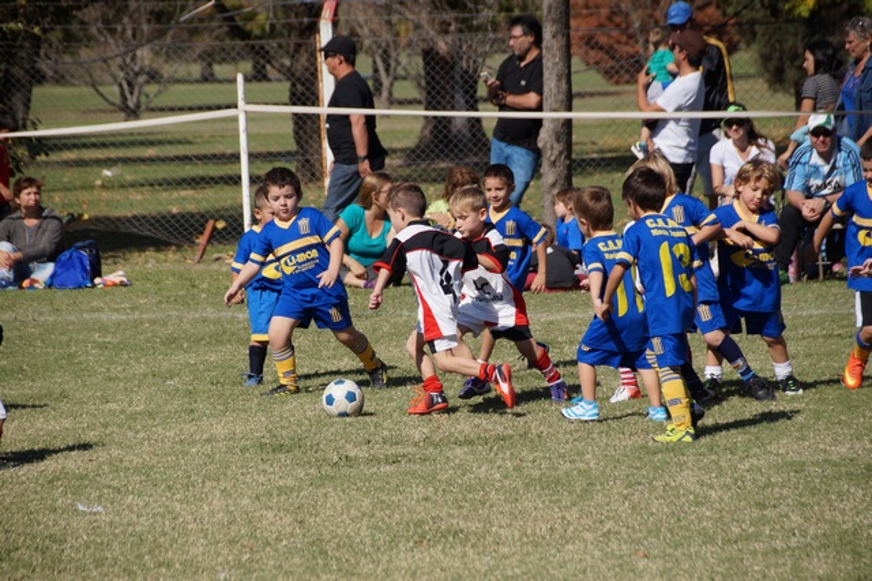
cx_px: 436
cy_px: 290
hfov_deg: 9.2
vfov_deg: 6.1
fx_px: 5447
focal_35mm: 225
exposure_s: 1/2000
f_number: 6.3
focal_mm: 150
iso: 320
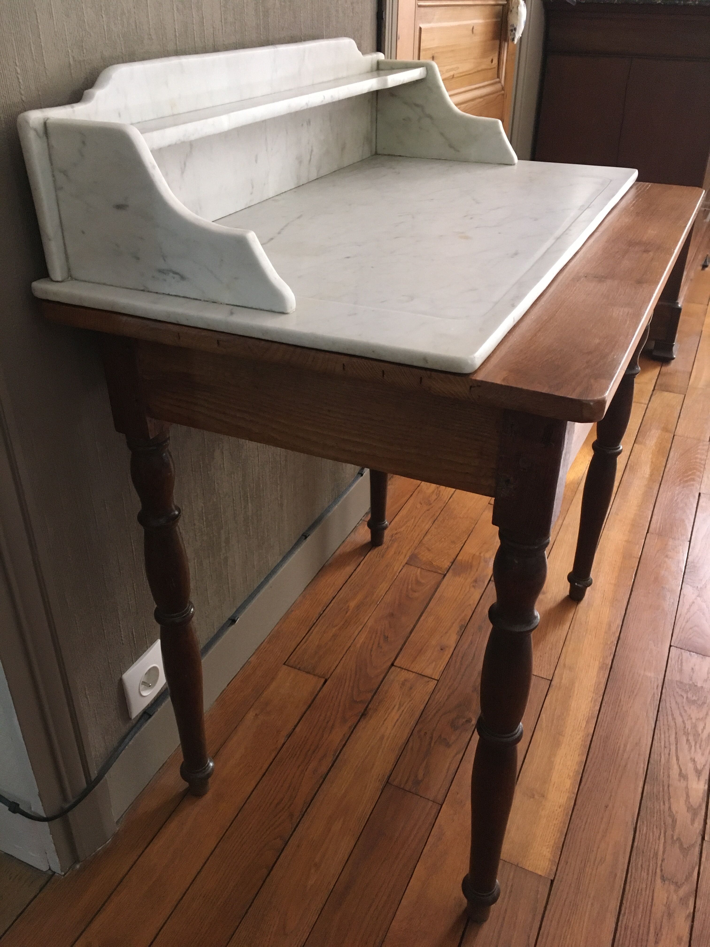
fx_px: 793
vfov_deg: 61.7
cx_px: 355
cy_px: 474
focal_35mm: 29
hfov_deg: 48.2
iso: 200
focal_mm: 4.15
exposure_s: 1/33
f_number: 2.2
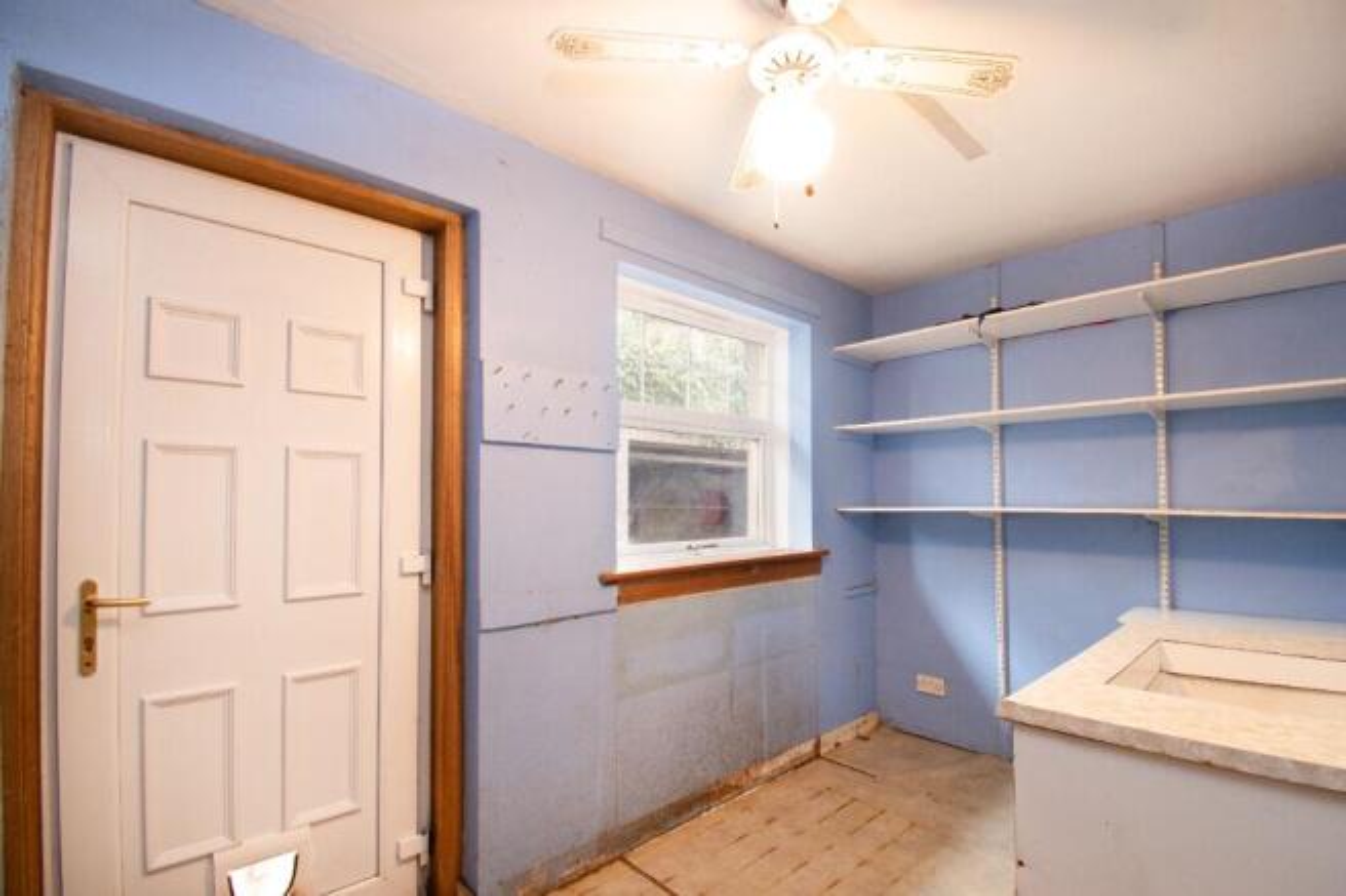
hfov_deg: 100.4
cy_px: 448
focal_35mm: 15
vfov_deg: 77.3
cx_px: 673
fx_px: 561
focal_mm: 10
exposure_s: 1/1.67
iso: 320
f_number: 8
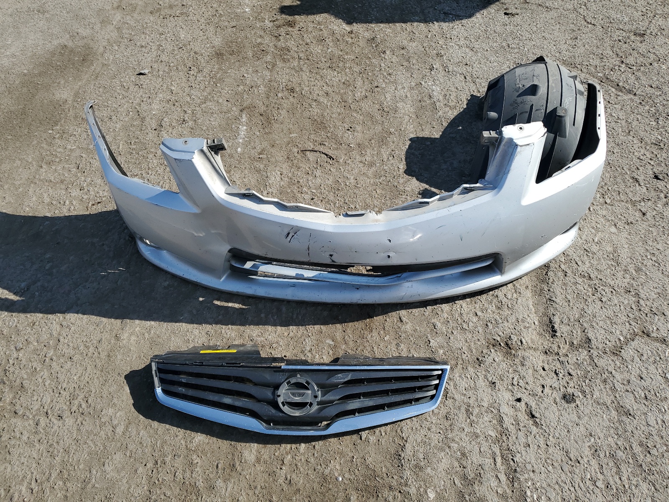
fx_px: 502
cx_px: 334
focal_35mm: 26
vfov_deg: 53.1
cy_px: 251
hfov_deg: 67.3
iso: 50
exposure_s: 1/2500
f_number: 1.5
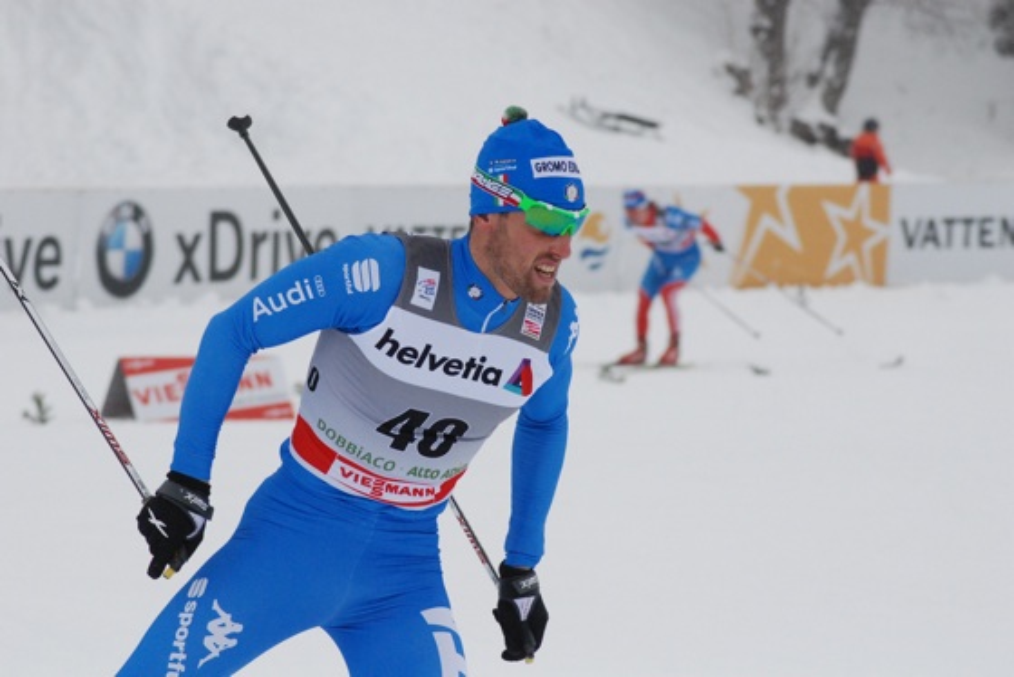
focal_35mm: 218
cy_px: 338
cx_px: 507
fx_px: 6129
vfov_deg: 6.3
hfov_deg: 9.5
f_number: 8
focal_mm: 145
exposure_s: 1/2000
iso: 1600
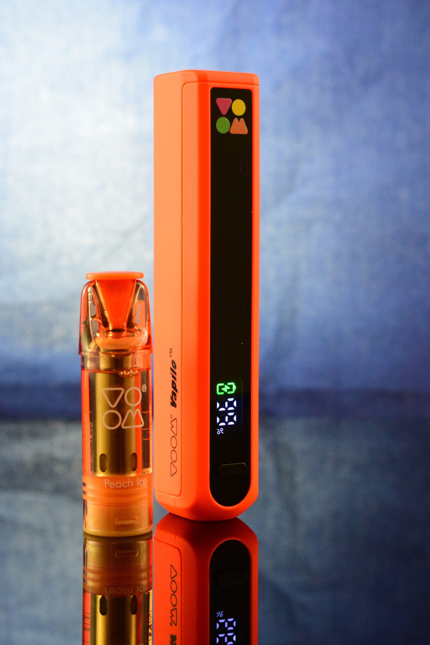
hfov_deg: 16.5
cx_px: 215
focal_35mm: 82
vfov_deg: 24.6
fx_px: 1478
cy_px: 322
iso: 3200
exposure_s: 1/100
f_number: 11
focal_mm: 55
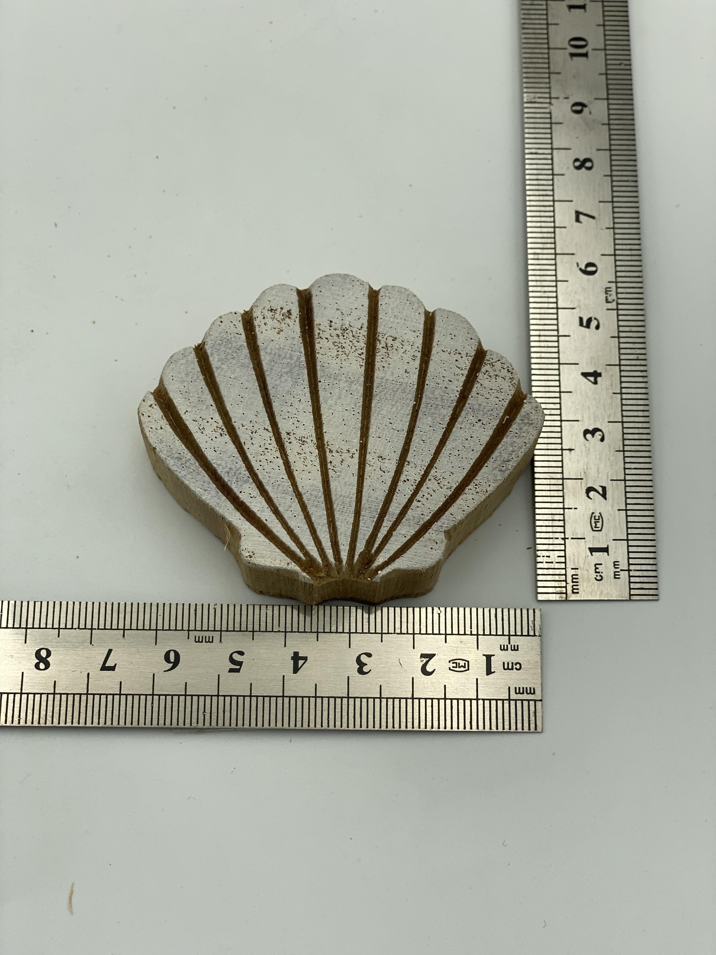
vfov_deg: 36.8
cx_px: 358
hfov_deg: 28.0
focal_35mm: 52
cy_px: 478
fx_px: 1434
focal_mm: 6
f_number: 2
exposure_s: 1/799
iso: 20
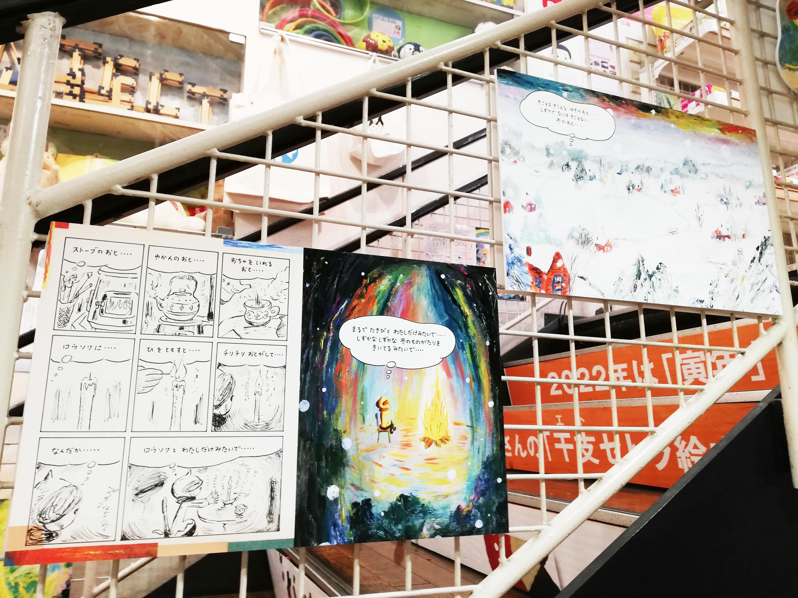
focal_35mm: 26
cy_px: 299
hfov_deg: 67.3
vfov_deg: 53.1
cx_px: 399
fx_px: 599
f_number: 2.2
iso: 200
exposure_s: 1/33.3
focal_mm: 3.81
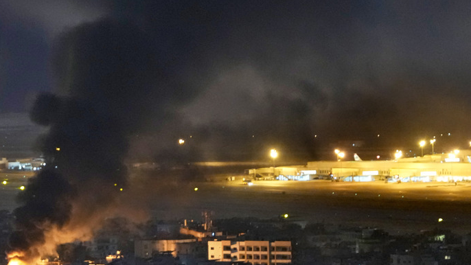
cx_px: 266
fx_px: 4122
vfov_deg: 3.7
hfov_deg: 6.5
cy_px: 101
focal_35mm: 330
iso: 8000
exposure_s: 1/10
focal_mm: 159
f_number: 2.8
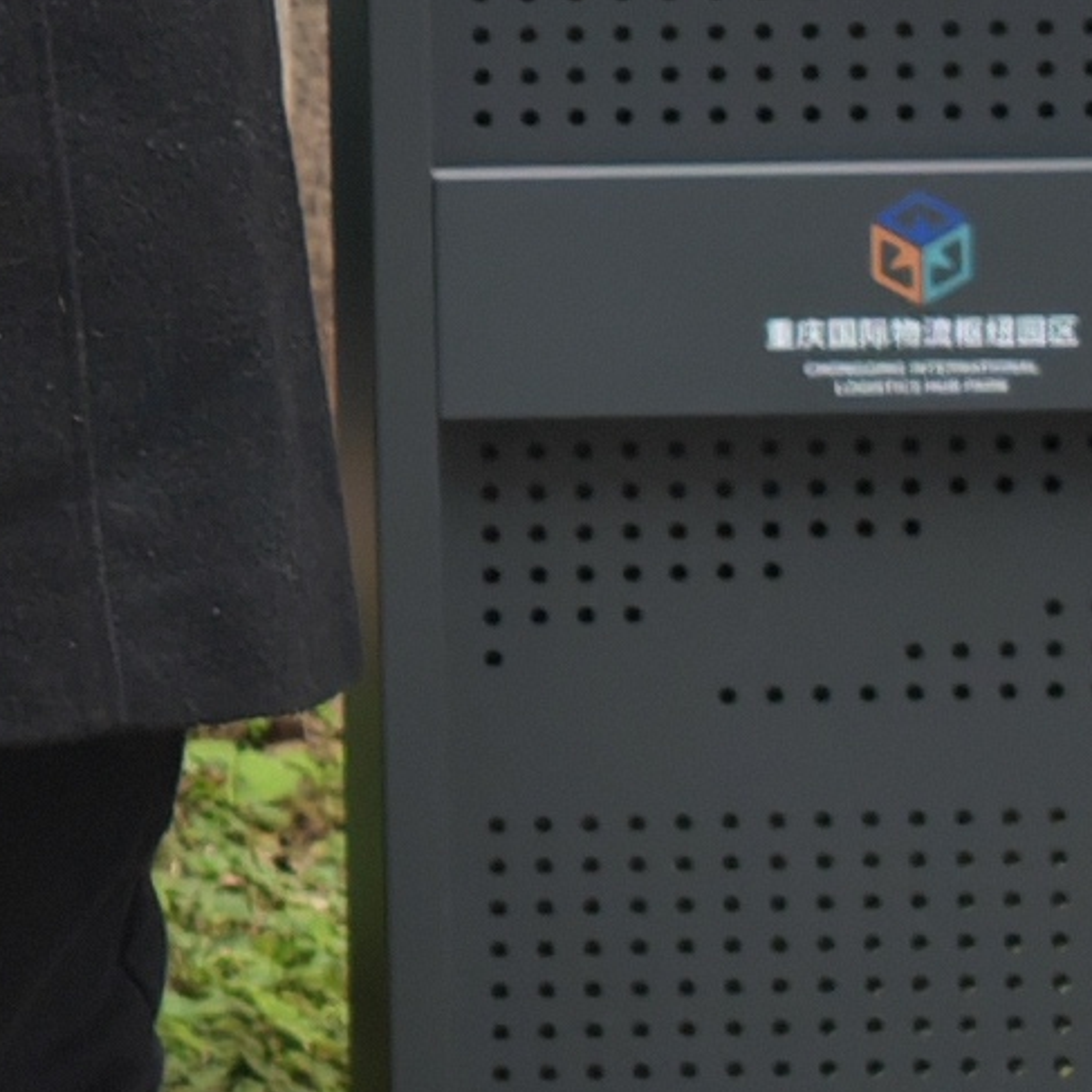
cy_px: -1155
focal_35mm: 238
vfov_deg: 7.1
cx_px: -1361
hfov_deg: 7.0
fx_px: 8494
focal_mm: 8.72
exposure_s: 1/100
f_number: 2.8
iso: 86
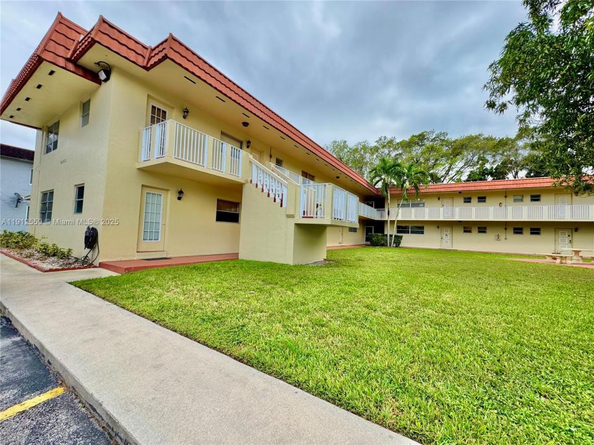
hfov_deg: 102.1
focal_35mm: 14
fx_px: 240
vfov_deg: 85.7
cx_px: 297
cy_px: 222
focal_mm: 2.22
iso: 40
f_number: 2.2
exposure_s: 1/565
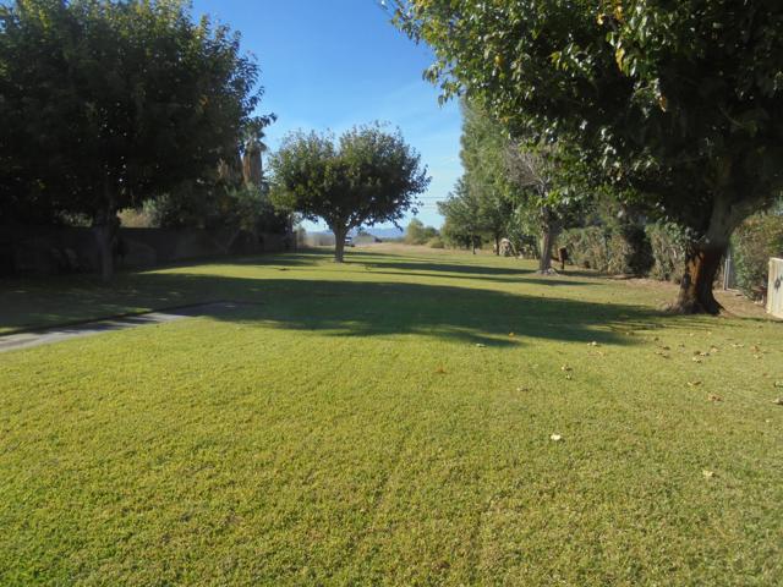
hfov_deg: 67.3
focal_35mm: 26
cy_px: 294
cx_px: 392
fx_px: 588
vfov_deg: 53.1
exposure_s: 1/800
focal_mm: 4.6
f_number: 3.5
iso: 100
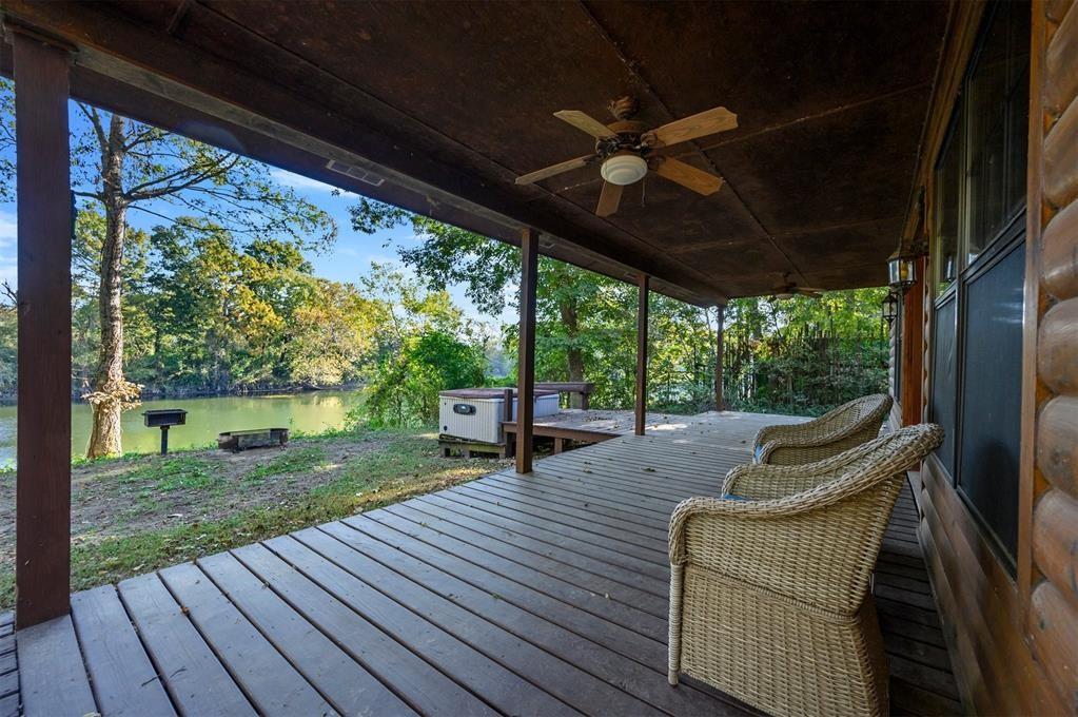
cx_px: 539
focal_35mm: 14
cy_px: 358
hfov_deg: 104.3
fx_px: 419
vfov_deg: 81.1
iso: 500
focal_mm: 14
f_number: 6.3
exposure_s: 1/125
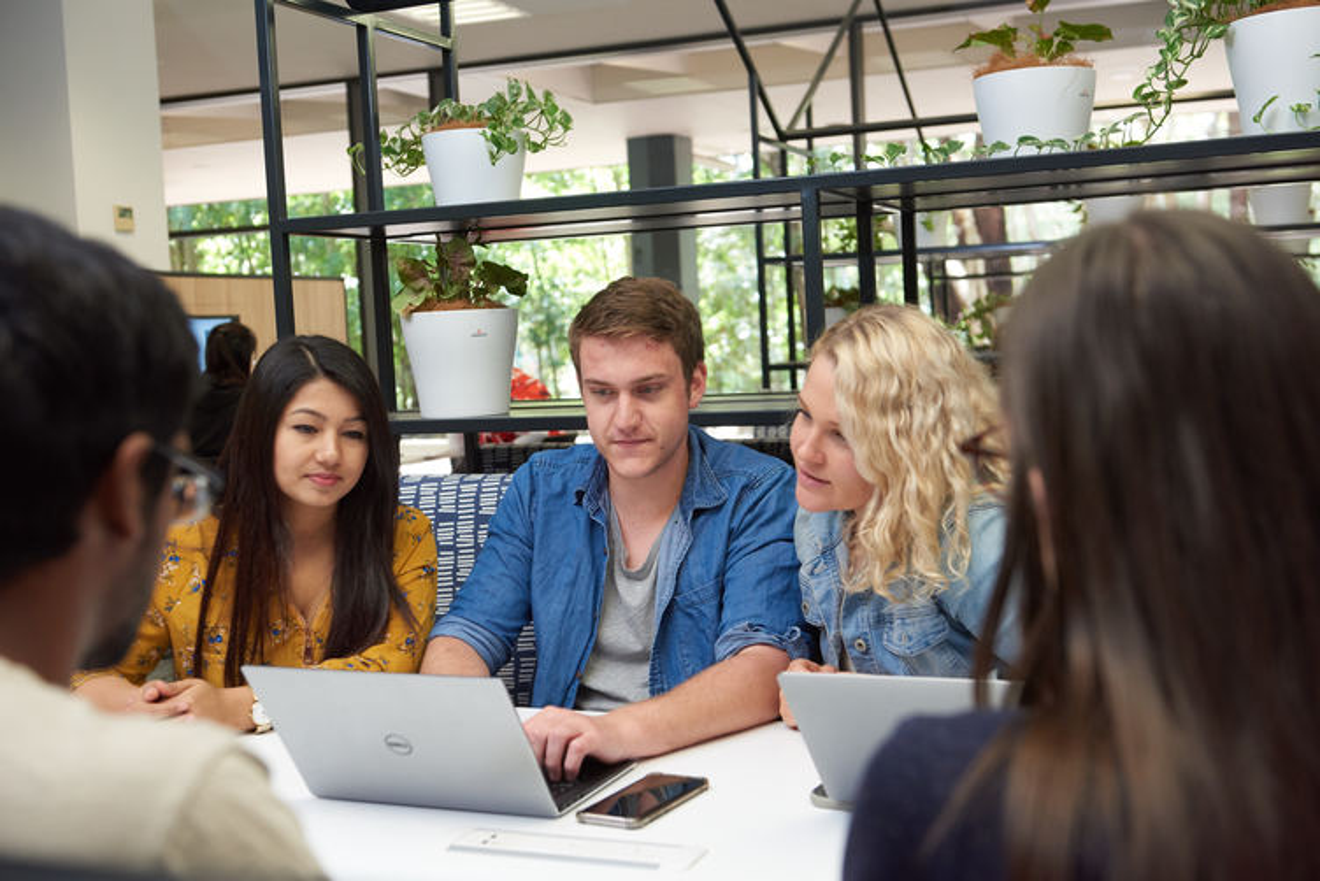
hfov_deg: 46.4
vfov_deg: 31.9
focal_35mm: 42
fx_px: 1541
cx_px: 660
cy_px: 440
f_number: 4
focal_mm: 42
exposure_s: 1/160
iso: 1600
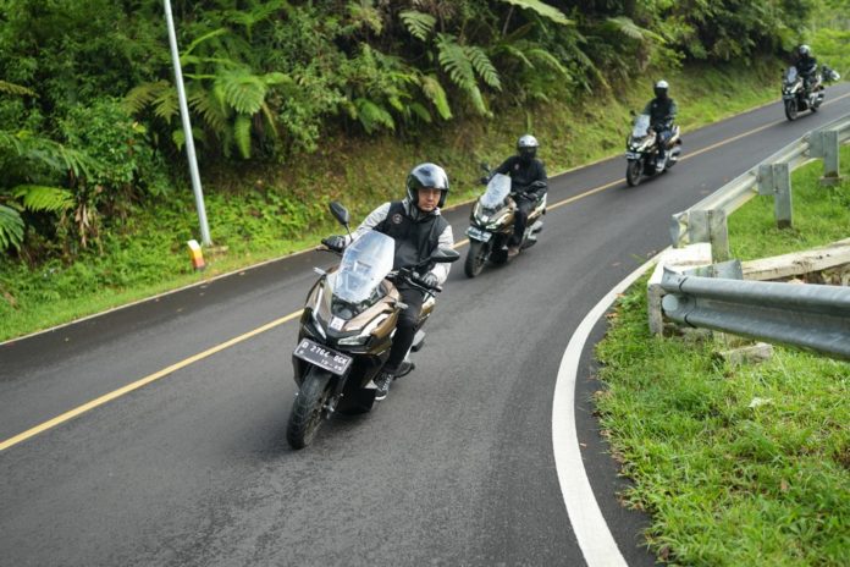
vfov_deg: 37.9
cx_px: 425
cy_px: 284
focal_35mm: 35
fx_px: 826
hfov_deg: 54.4
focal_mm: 35
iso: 500
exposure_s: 1/1250
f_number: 1.8
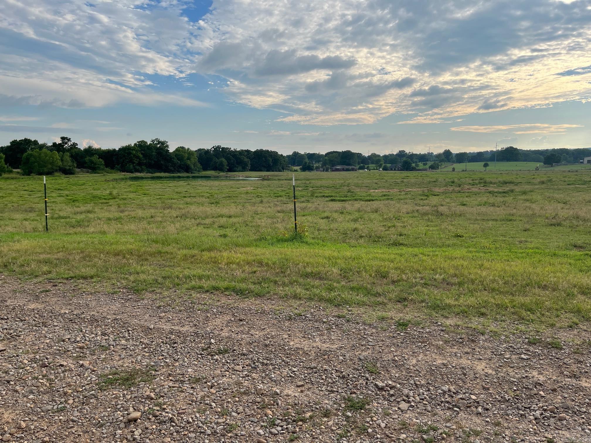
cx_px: 296
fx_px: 444
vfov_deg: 53.1
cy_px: 222
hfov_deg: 67.3
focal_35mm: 26
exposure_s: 1/2358
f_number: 1.6
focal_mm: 5.1
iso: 50
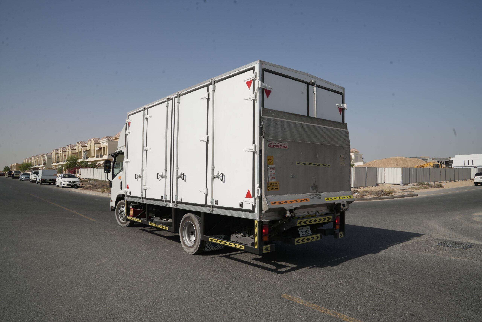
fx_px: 321
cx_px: 241
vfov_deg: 53.1
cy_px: 161
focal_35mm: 24
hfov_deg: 73.7
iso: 125
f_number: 14
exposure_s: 1/200
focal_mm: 24
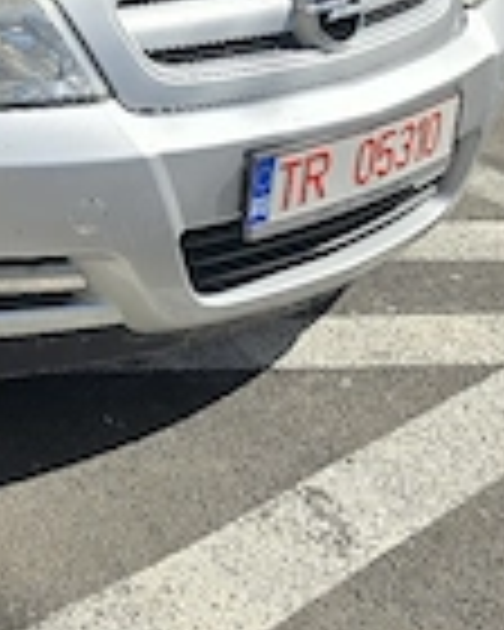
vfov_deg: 27.1
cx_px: -126
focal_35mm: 64
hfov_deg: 21.8
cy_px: -68
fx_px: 1193
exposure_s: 1/1429
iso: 12
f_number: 1.7
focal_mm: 6.3
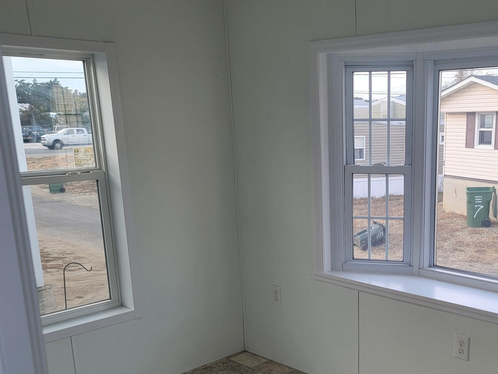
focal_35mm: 42
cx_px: 362
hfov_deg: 43.6
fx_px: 604
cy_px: 260
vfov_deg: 33.9
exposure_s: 1/120
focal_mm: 6.7
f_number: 1.8
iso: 32
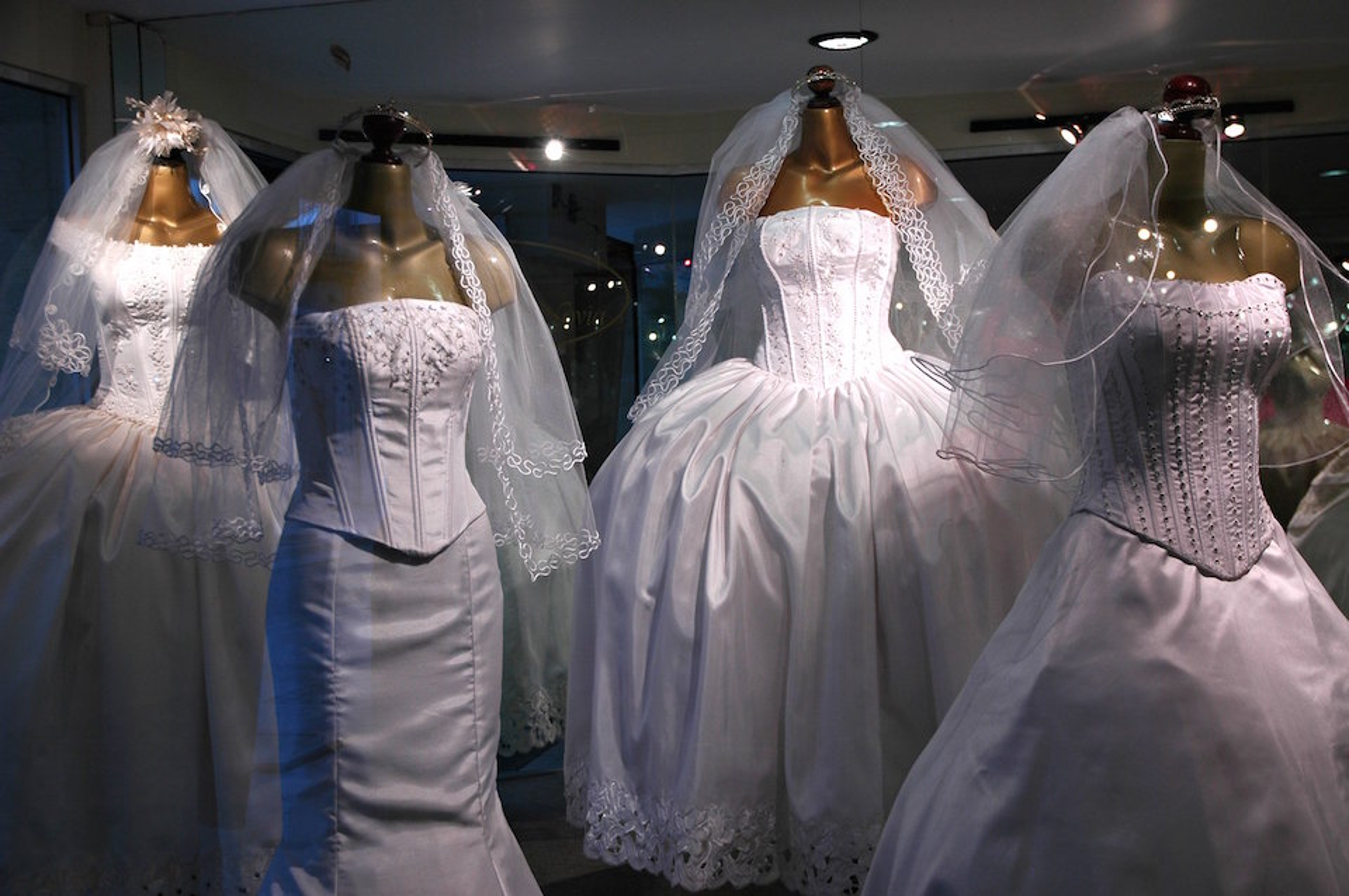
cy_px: 448
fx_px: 1628
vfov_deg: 30.8
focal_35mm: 44
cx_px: 674
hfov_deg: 45.0
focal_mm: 29
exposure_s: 1/60
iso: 200
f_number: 4
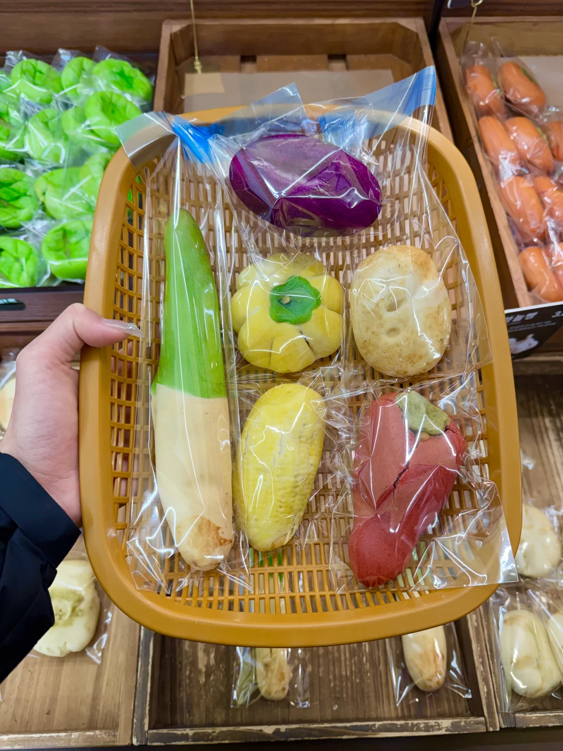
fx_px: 520
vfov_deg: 71.6
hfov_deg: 56.8
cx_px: 282
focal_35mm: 24
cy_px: 376
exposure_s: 1/120
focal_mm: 6.76
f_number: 1.78
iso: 200
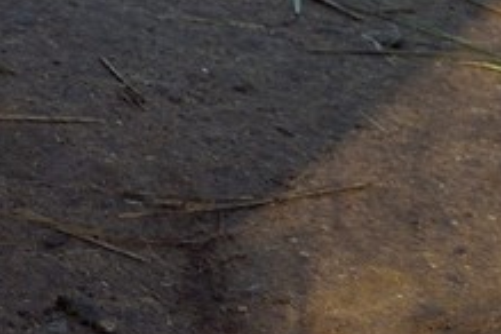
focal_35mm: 234
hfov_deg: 7.3
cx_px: -1249
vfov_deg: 5.6
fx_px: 3256
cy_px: -576
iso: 200
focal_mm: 32
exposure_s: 1/250
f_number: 8
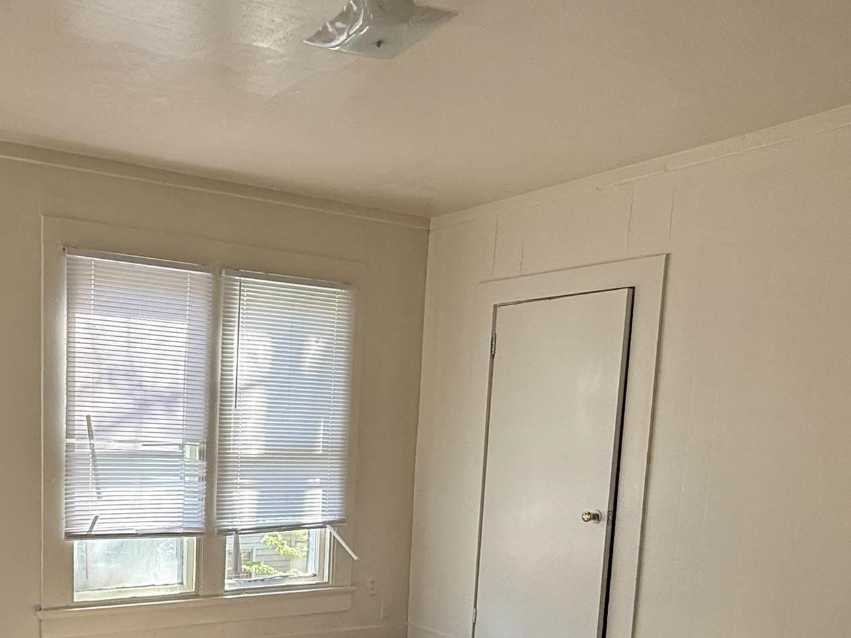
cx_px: 182
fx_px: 836
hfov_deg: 51.0
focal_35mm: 34
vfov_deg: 39.9
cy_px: 522
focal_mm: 2.22
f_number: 2.2
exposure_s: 1/164
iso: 64
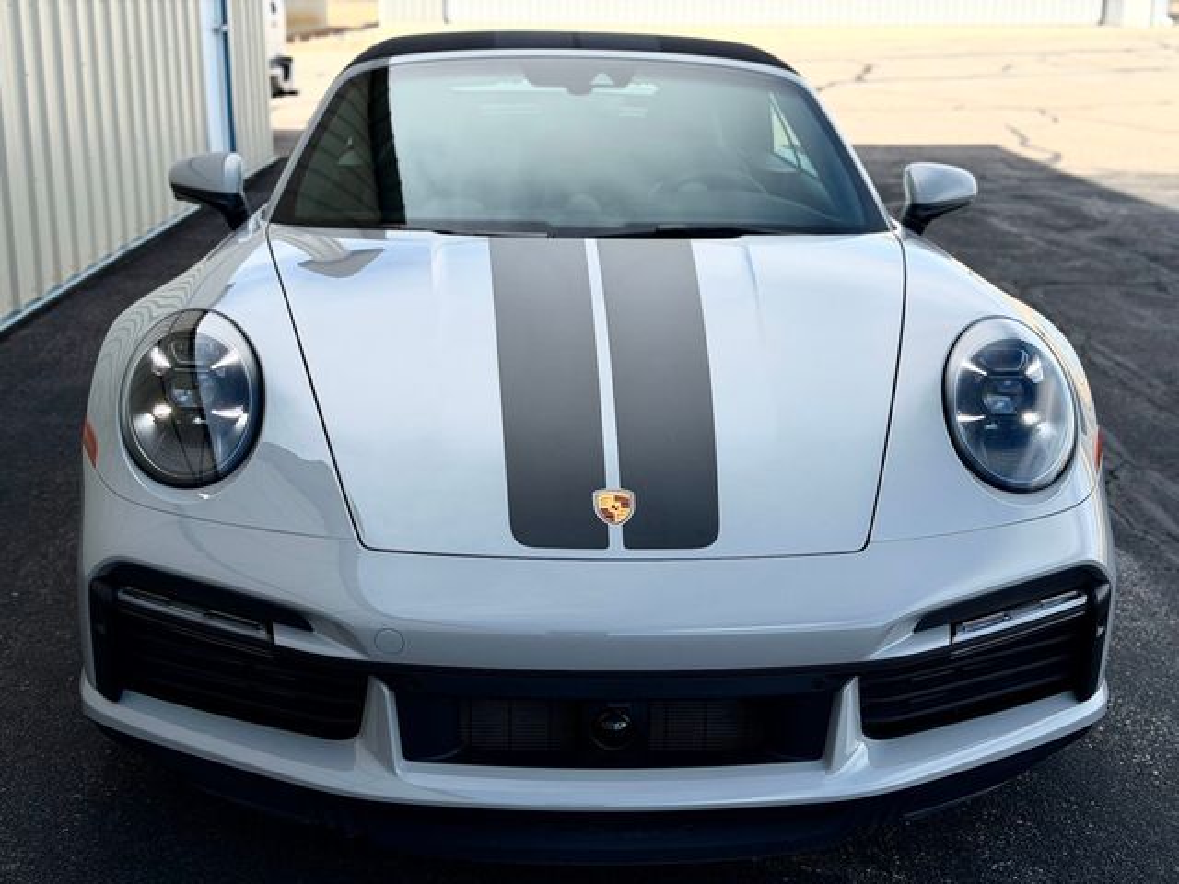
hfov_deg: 39.7
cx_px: 590
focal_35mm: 48
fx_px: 1635
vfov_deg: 30.3
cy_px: 442
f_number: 1.78
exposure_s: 1/2146
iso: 64
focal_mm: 6.76
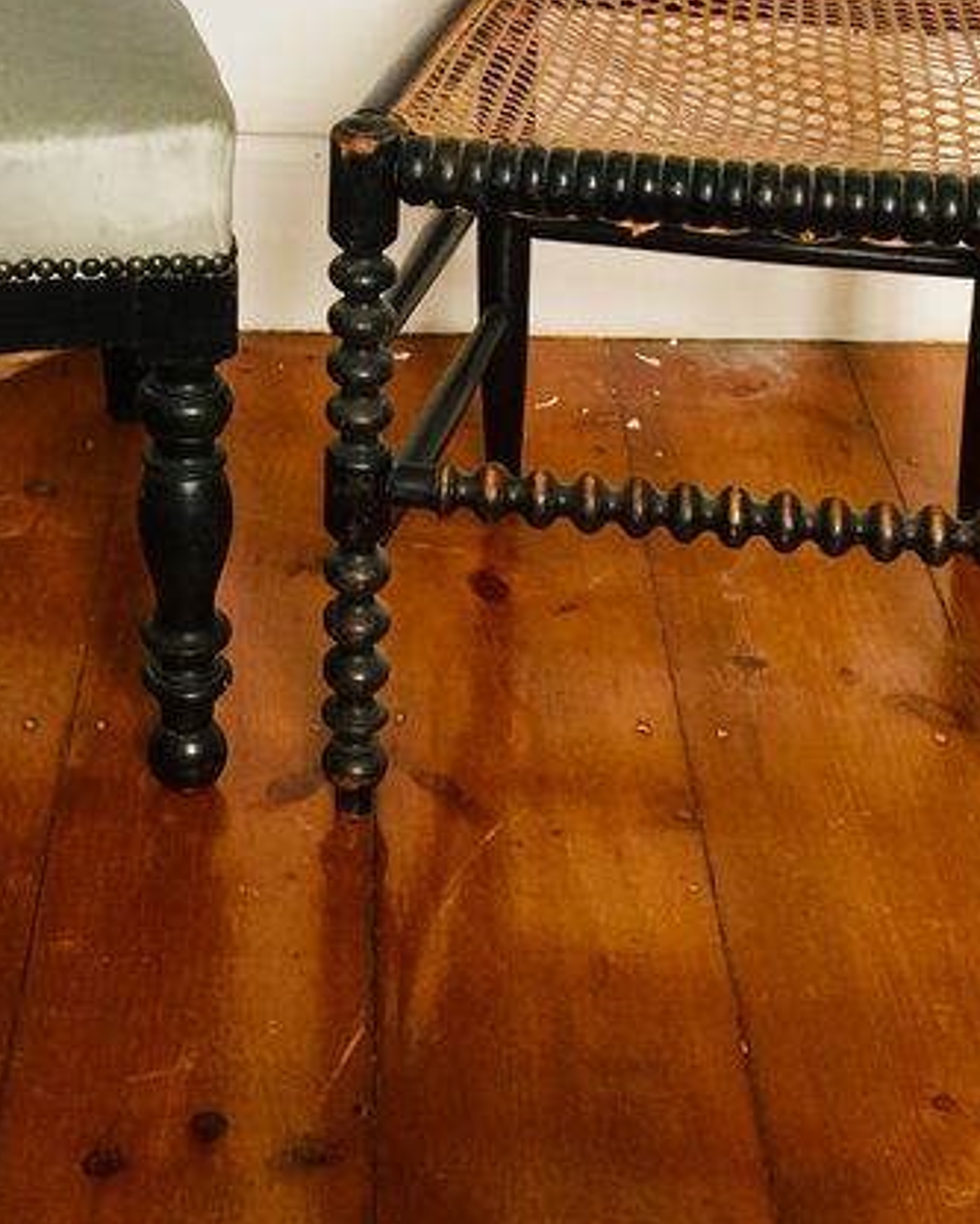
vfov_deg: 26.3
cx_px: 280
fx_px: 2464
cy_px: -26
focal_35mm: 68
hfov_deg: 22.3
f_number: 2.2
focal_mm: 4.15
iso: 40
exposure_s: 1/17
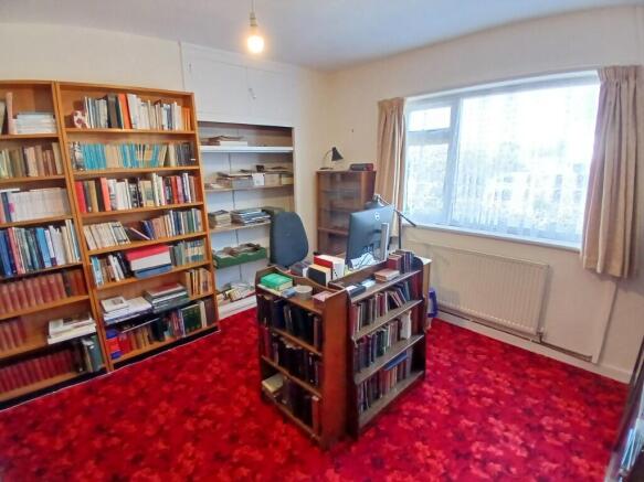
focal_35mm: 17
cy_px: 241
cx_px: 322
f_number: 2.2
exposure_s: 1/33.3
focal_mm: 1.4
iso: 160
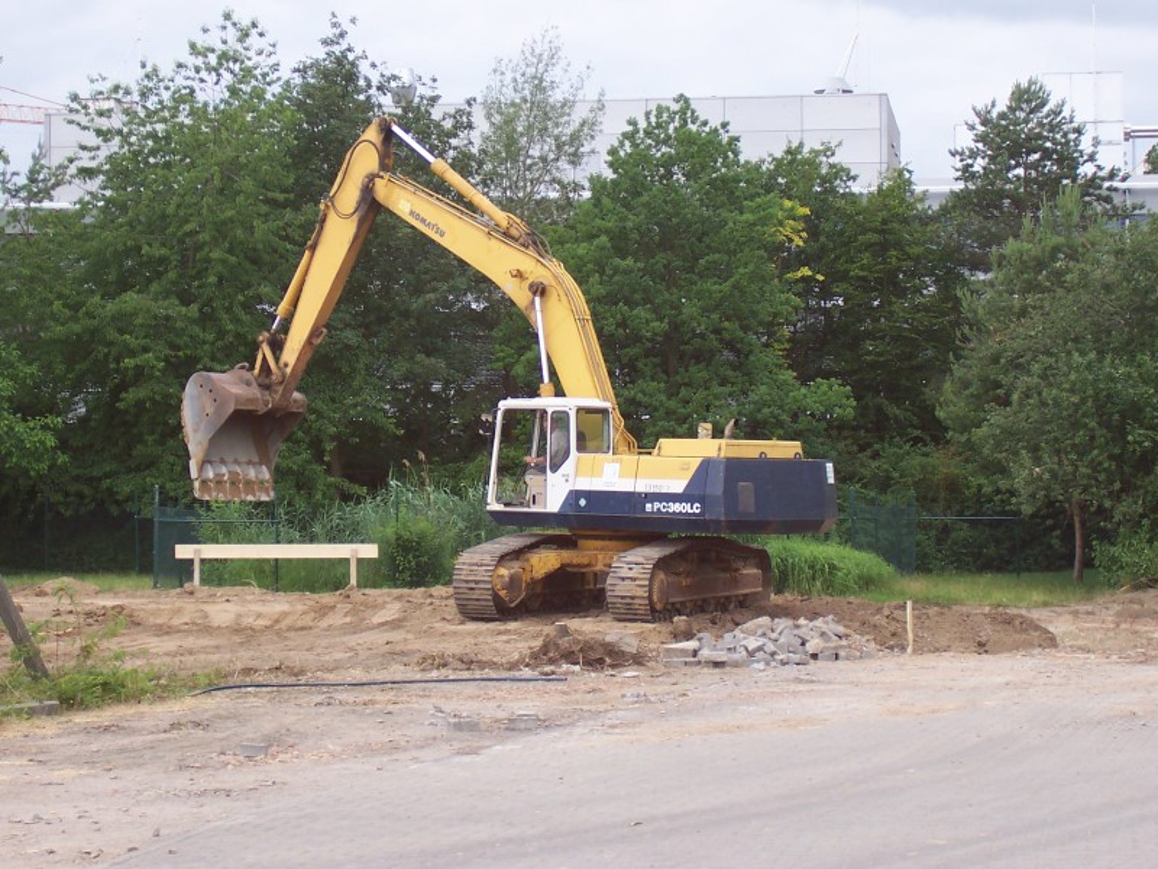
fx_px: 2977
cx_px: 579
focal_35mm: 89
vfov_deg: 16.6
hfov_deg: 22.0
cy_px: 434
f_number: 4.1
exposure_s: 1/180
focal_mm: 13.5
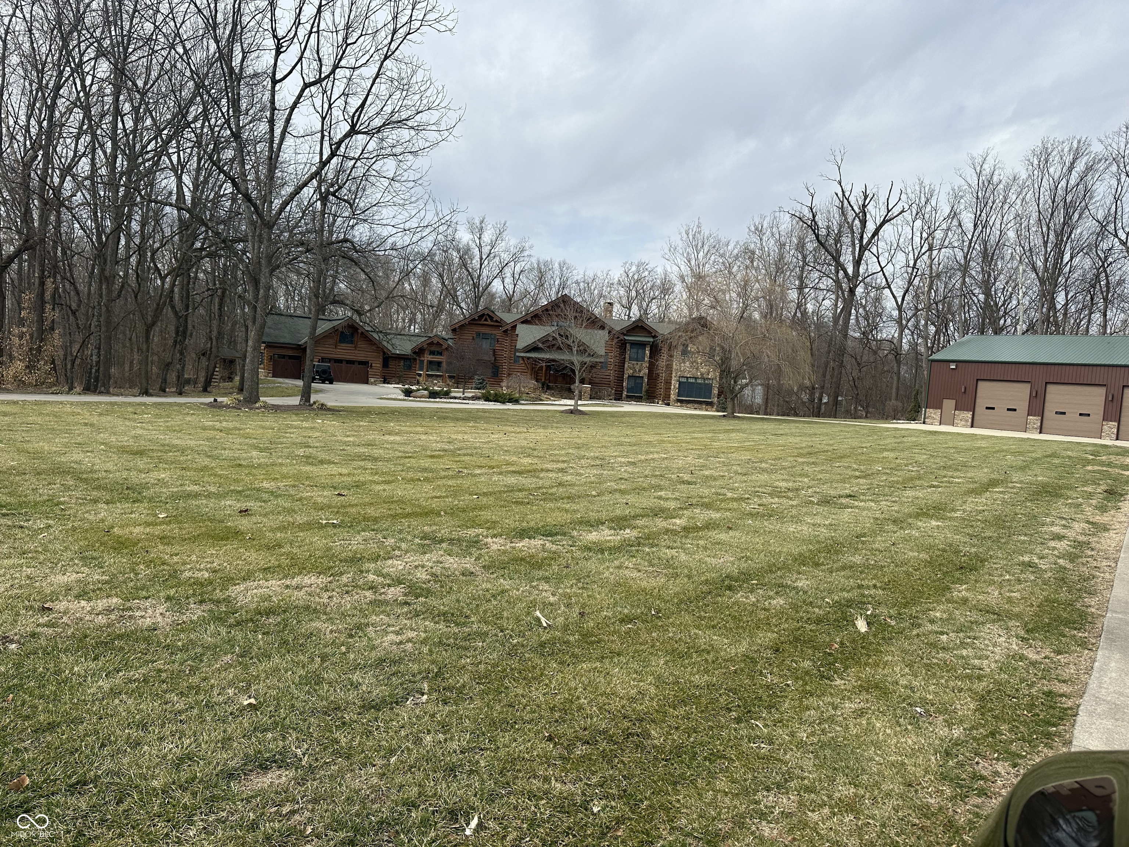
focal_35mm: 24
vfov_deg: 56.8
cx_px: 564
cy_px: 424
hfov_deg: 71.6
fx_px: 783
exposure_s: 1/3472
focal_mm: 6.86
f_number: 1.78
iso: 80
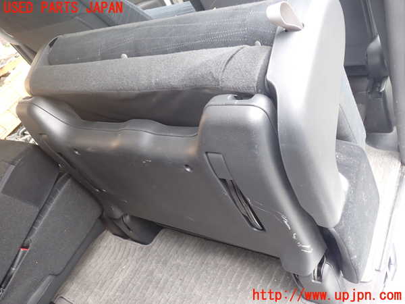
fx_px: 351
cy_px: 152
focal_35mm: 30
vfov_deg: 46.8
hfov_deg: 60.0
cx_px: 202
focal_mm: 5.4
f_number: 2.3
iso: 200
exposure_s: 1/40
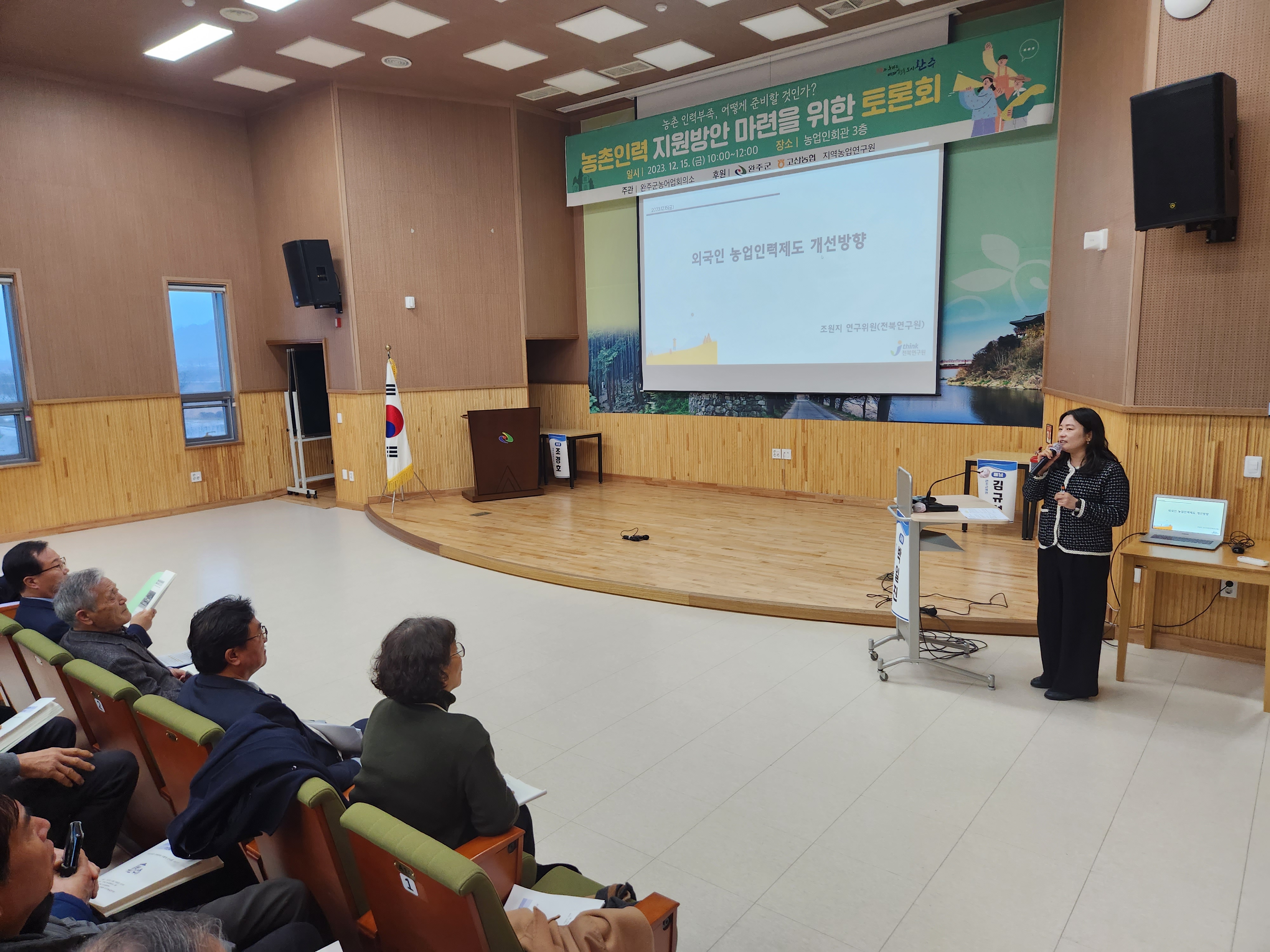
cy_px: 476
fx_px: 844
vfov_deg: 58.9
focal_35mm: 23
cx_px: 635
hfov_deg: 73.9
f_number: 1.8
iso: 200
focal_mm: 5.4
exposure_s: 1/120
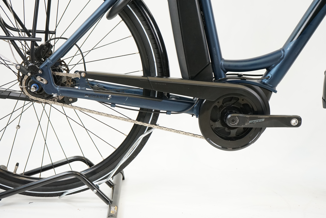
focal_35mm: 55
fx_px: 498
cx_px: 163
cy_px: 109
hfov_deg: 36.2
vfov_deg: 24.6
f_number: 5.6
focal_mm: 55
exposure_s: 1/200
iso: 2500
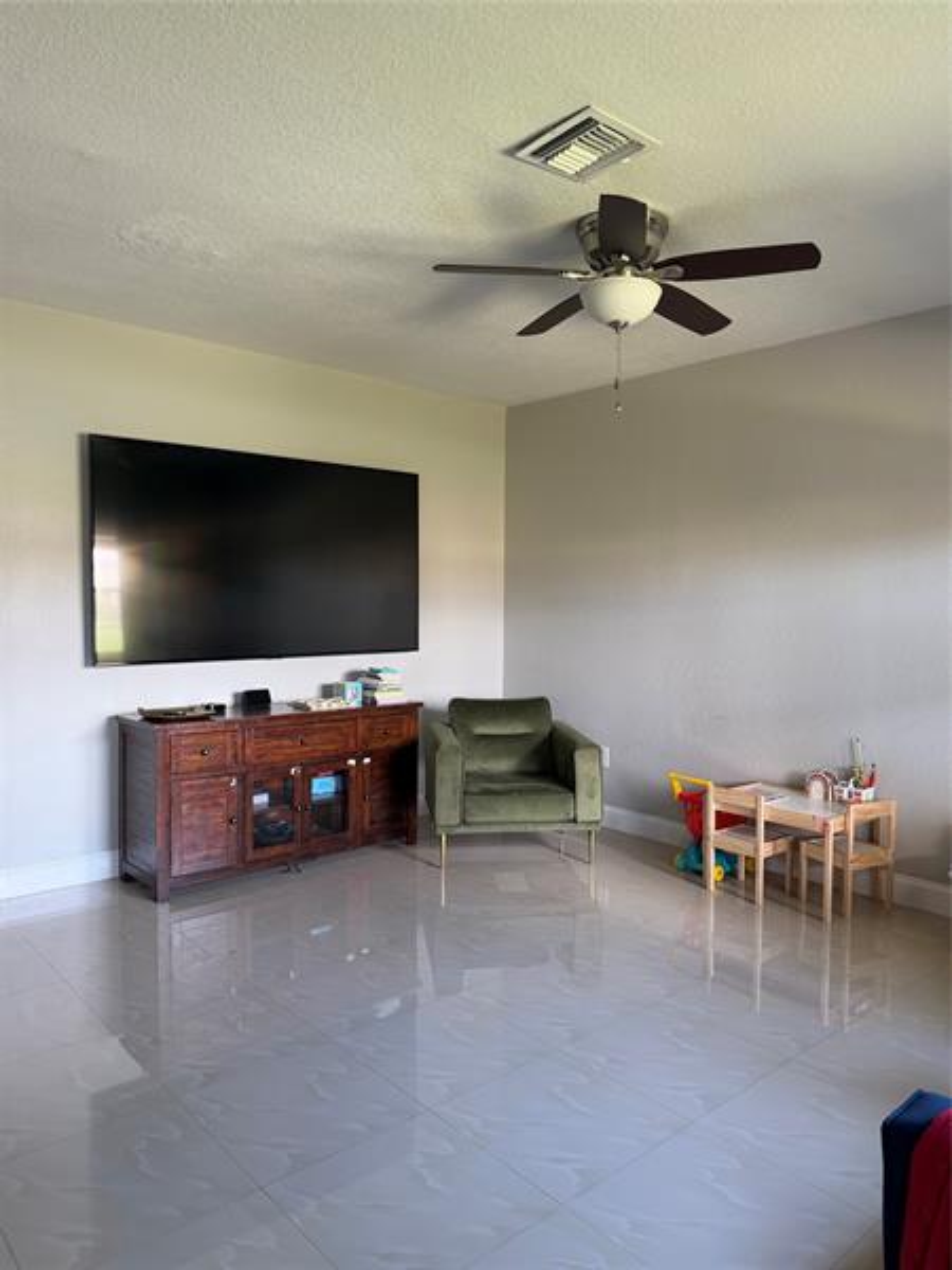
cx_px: 476
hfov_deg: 56.8
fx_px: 880
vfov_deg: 71.6
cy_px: 635
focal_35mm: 24
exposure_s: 1/73
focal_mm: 6.76
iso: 200
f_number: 1.78
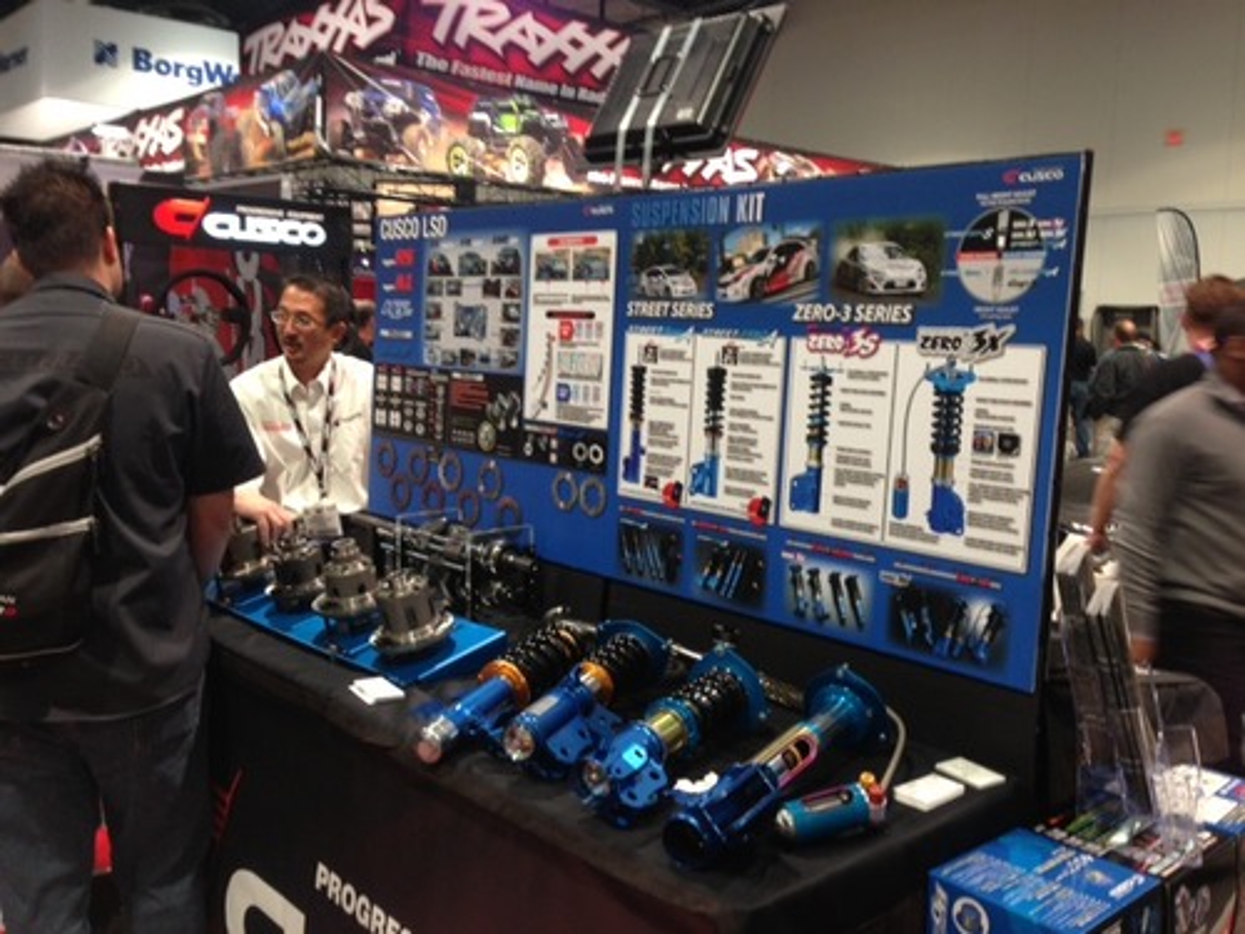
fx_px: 1187
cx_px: 622
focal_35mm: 33
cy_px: 467
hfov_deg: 55.4
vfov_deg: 42.9
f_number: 2.4
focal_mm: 4.13
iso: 80
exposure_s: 1/20
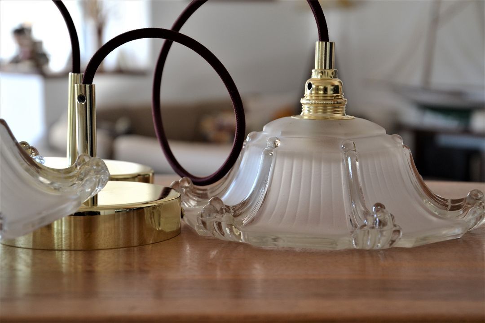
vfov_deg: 17.5
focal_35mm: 78
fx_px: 1051
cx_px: 242
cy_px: 162
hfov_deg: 26.0
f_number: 5
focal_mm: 52
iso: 500
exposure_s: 1/60
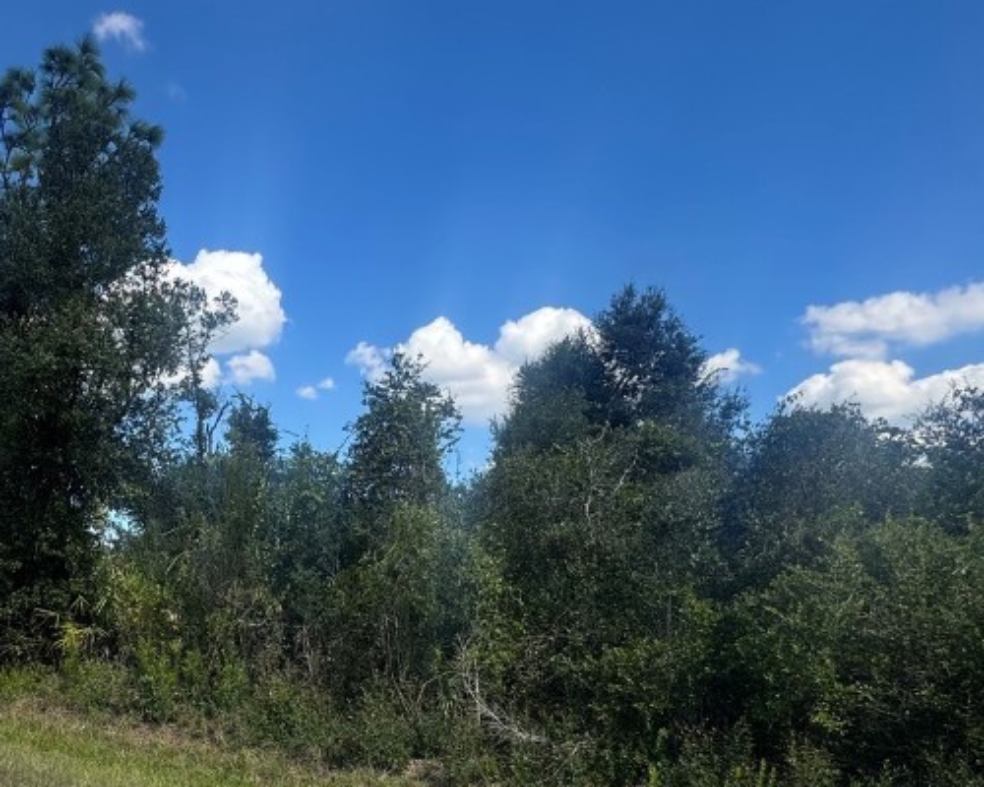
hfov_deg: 57.1
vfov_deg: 49.3
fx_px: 815
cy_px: 600
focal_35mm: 28
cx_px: 183
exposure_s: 1/700
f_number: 2.2
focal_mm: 2.22
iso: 50
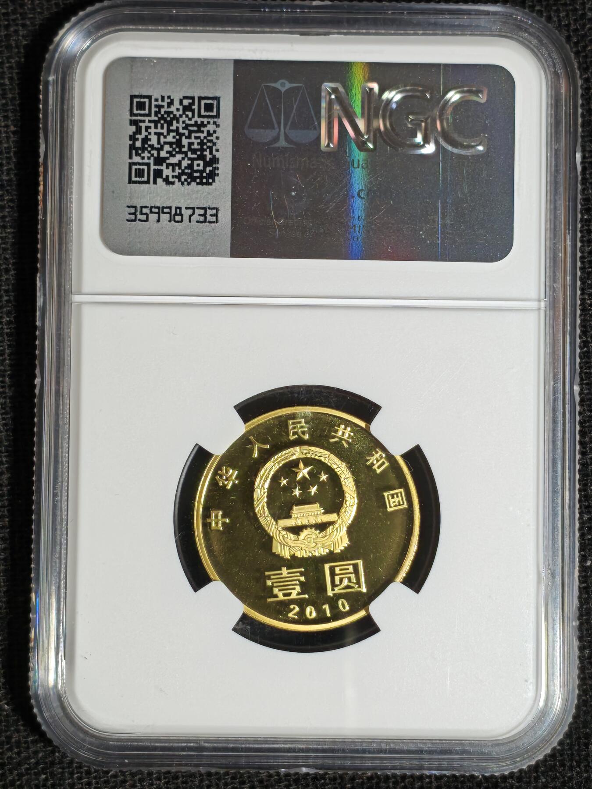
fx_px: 2143
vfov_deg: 20.9
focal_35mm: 94
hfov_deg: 15.7
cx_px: 296
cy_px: 394
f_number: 1.5
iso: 50
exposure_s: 1/370
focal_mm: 4.94
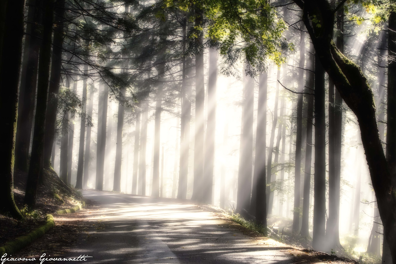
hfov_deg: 28.1
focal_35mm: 72
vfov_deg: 18.9
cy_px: 134
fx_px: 792
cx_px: 196
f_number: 32
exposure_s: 1/10
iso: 3200
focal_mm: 70
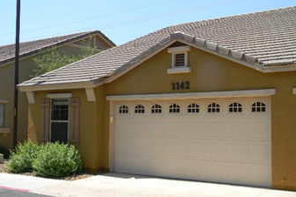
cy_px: 85
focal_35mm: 50
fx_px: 411
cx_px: 146
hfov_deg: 39.6
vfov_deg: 27.0
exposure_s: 1/711
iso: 112
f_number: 3.9
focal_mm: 8.6
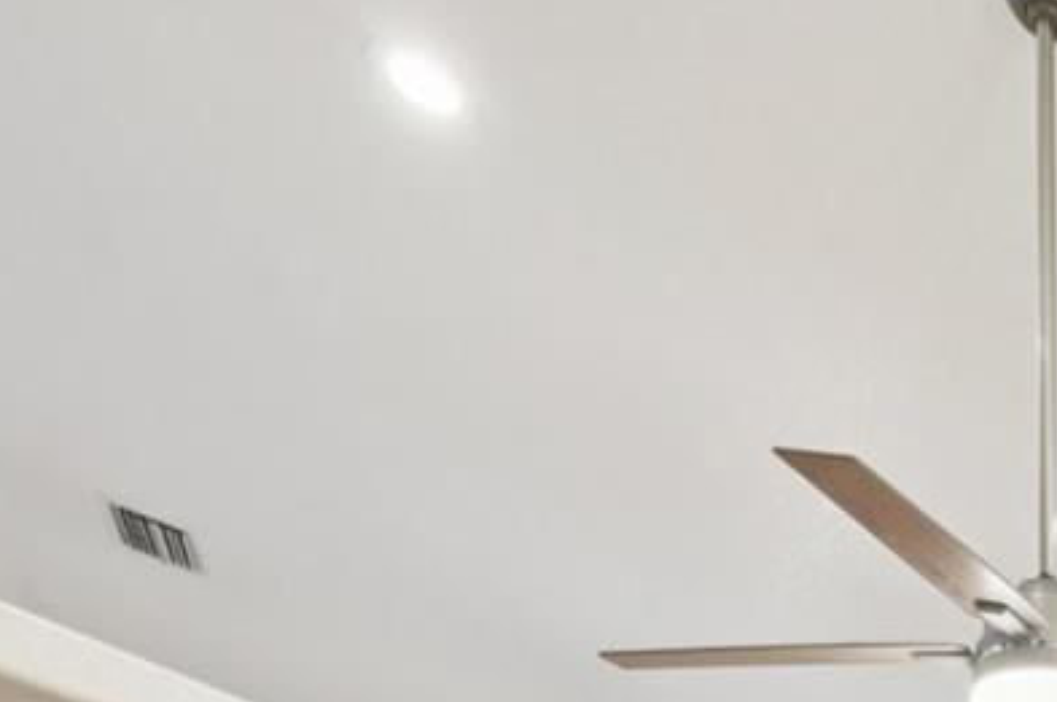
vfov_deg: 17.8
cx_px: 1350
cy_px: 1338
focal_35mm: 57
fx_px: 1671
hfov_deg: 29.0
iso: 400
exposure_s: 1/10
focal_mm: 14
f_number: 8
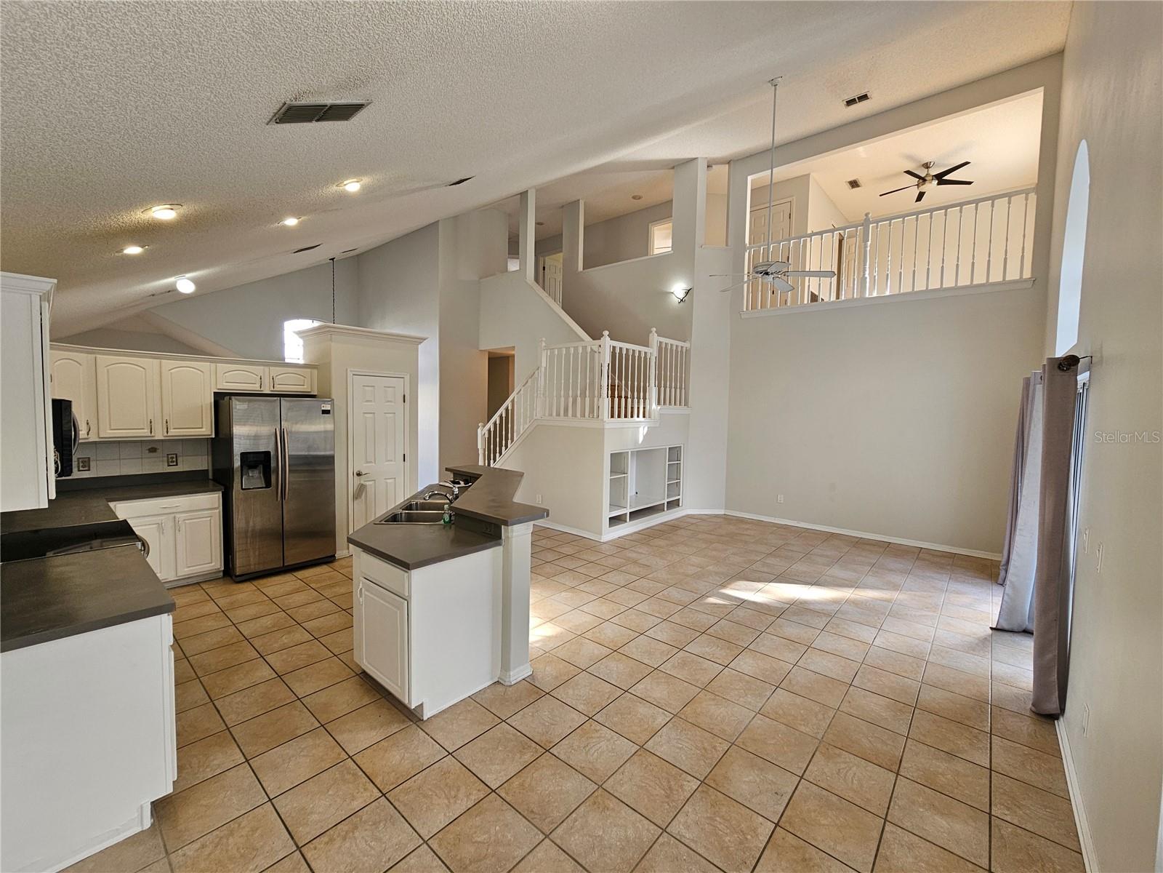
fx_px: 437
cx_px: 582
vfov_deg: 89.9
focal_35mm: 13
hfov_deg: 106.2
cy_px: 436
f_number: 2.2
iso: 64
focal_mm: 2.2
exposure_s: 1/60
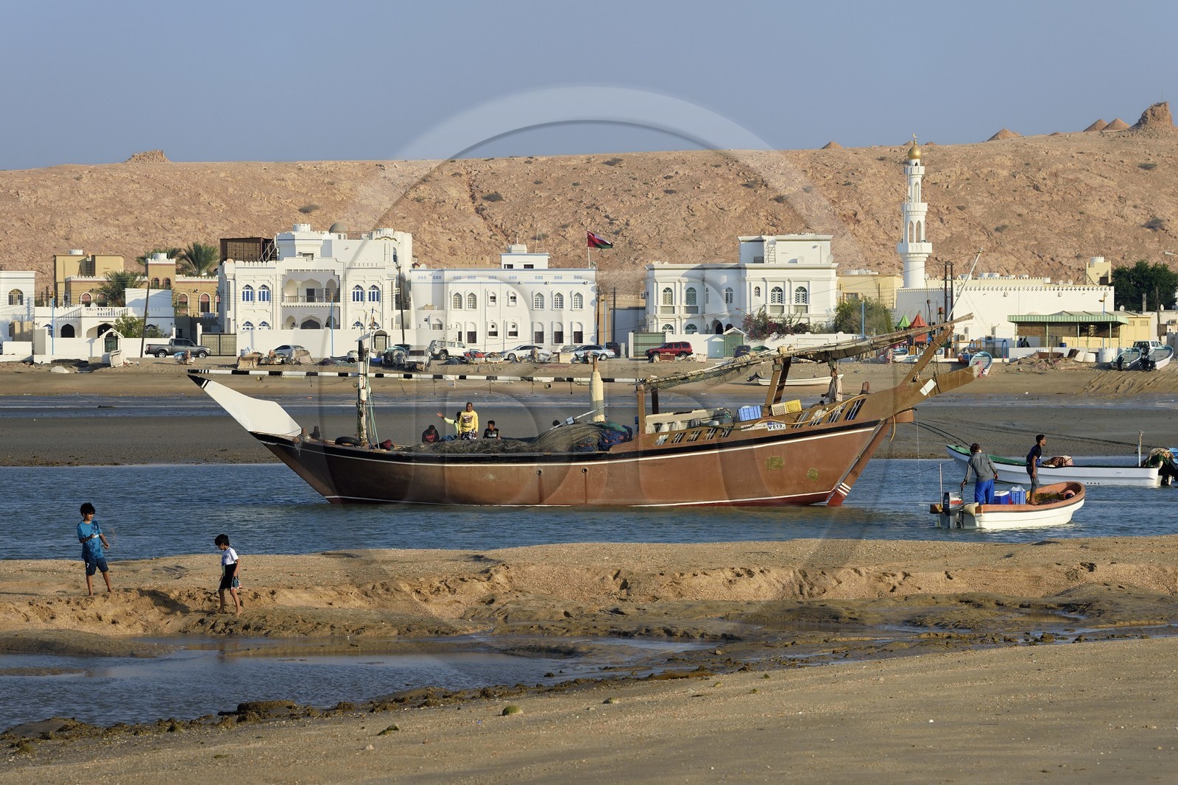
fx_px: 4907
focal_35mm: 150
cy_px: 392
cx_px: 589
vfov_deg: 9.1
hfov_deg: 13.7
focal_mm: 150
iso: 200
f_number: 10
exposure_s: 1/320
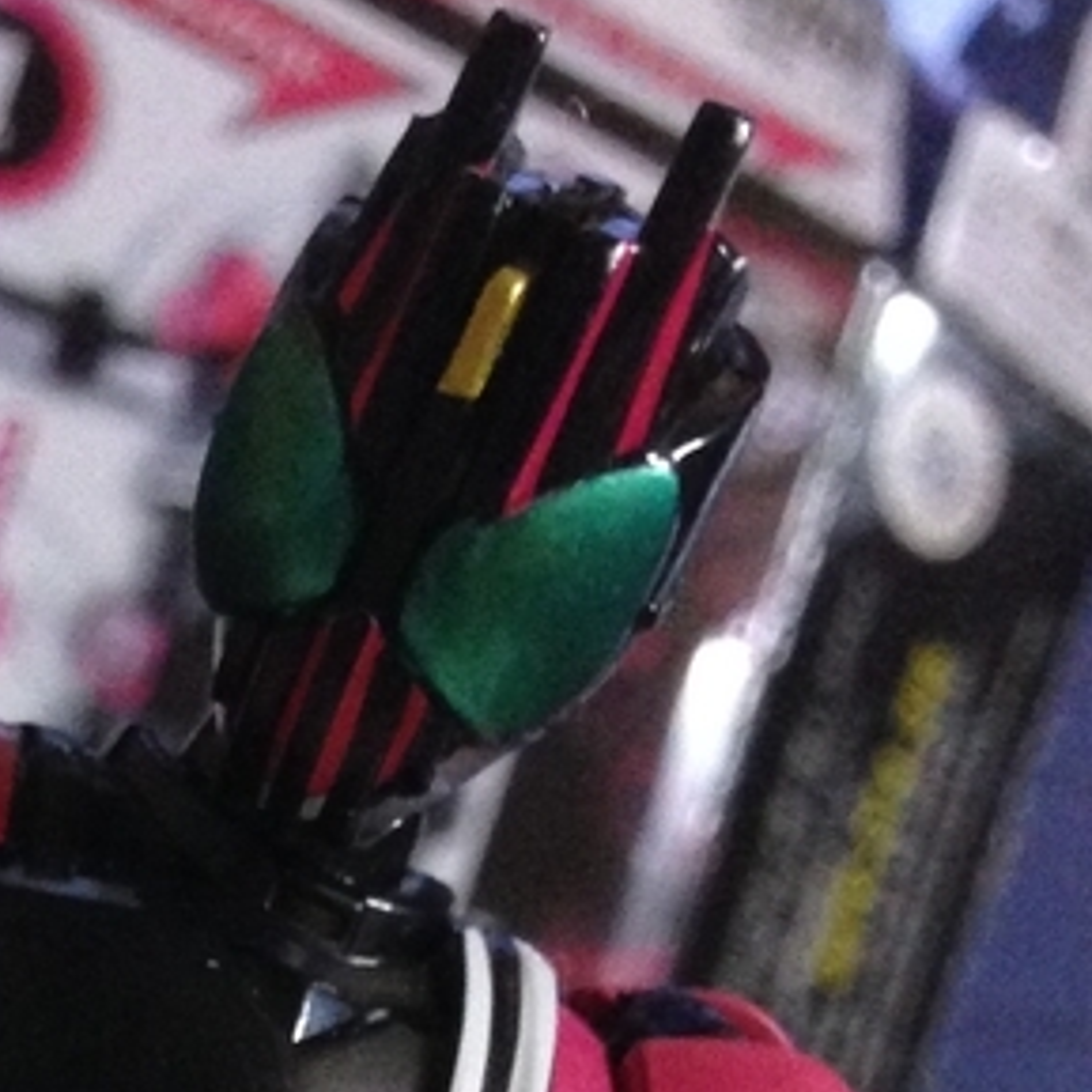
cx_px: -442
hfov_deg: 13.7
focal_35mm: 121
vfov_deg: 13.1
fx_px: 4319
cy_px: 1938
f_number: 2.4
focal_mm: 4.12
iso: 320
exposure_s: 1/20
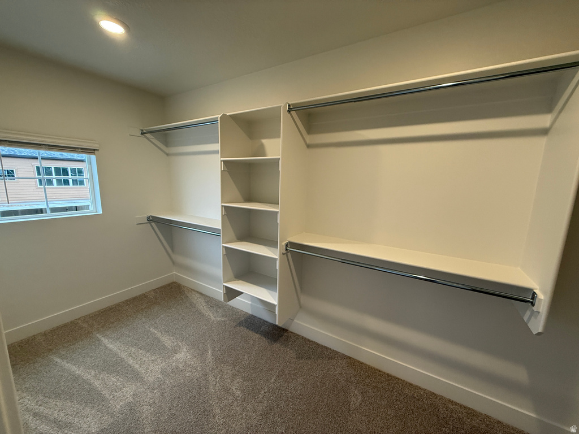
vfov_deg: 85.7
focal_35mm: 14
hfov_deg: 102.1
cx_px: 290
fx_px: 234
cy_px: 217
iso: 160
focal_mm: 2.22
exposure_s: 1/120
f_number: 2.2
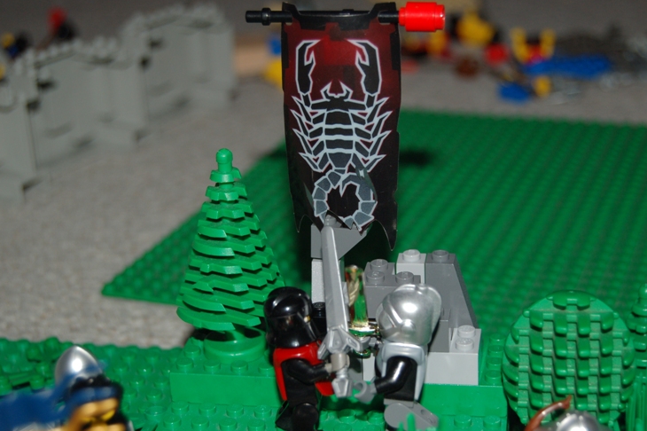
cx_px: 351
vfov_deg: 19.7
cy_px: 226
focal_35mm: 69
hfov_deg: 29.2
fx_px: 1239
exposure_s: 1/60
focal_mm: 42
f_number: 5.3
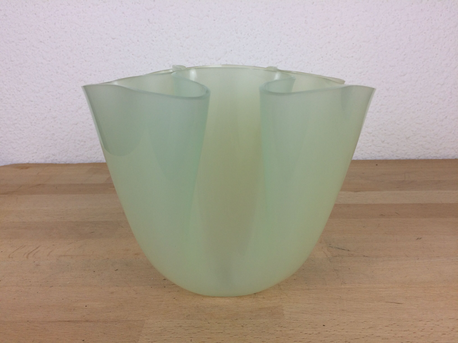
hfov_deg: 61.7
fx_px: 384
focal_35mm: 29
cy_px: 172
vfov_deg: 48.2
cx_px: 229
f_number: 2.2
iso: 40
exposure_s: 1/100
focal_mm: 4.15
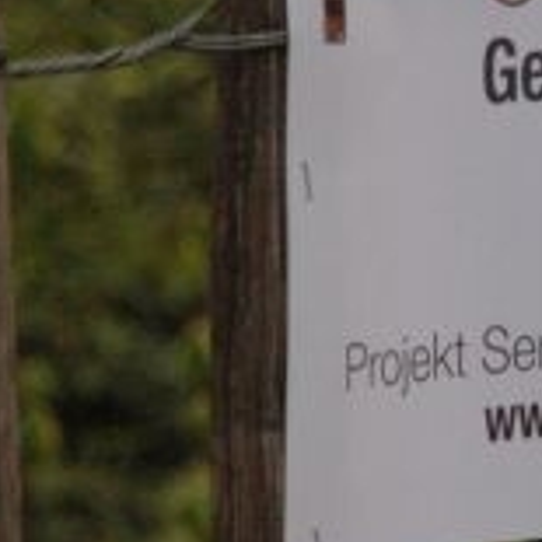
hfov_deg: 1.8
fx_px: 17502
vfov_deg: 1.8
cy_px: 98
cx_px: 720
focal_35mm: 988
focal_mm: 200
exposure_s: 1/400
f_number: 6.3
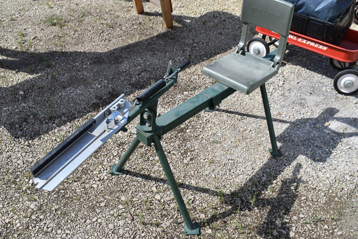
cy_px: 120
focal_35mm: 36
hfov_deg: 53.1
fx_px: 358
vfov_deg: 36.9
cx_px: 179
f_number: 8
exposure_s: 1/250
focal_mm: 24
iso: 160
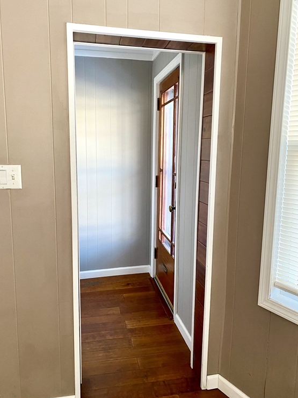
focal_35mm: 27
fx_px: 310
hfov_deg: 51.4
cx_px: 150
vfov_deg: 65.3
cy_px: 197
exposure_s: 1/60
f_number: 1.8
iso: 200
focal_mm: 4.25
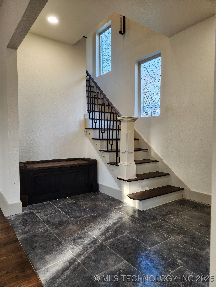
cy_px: 144
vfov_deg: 73.9
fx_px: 191
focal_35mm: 23
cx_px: 108
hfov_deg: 58.9
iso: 80
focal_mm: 5.4
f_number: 1.8
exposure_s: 1/120
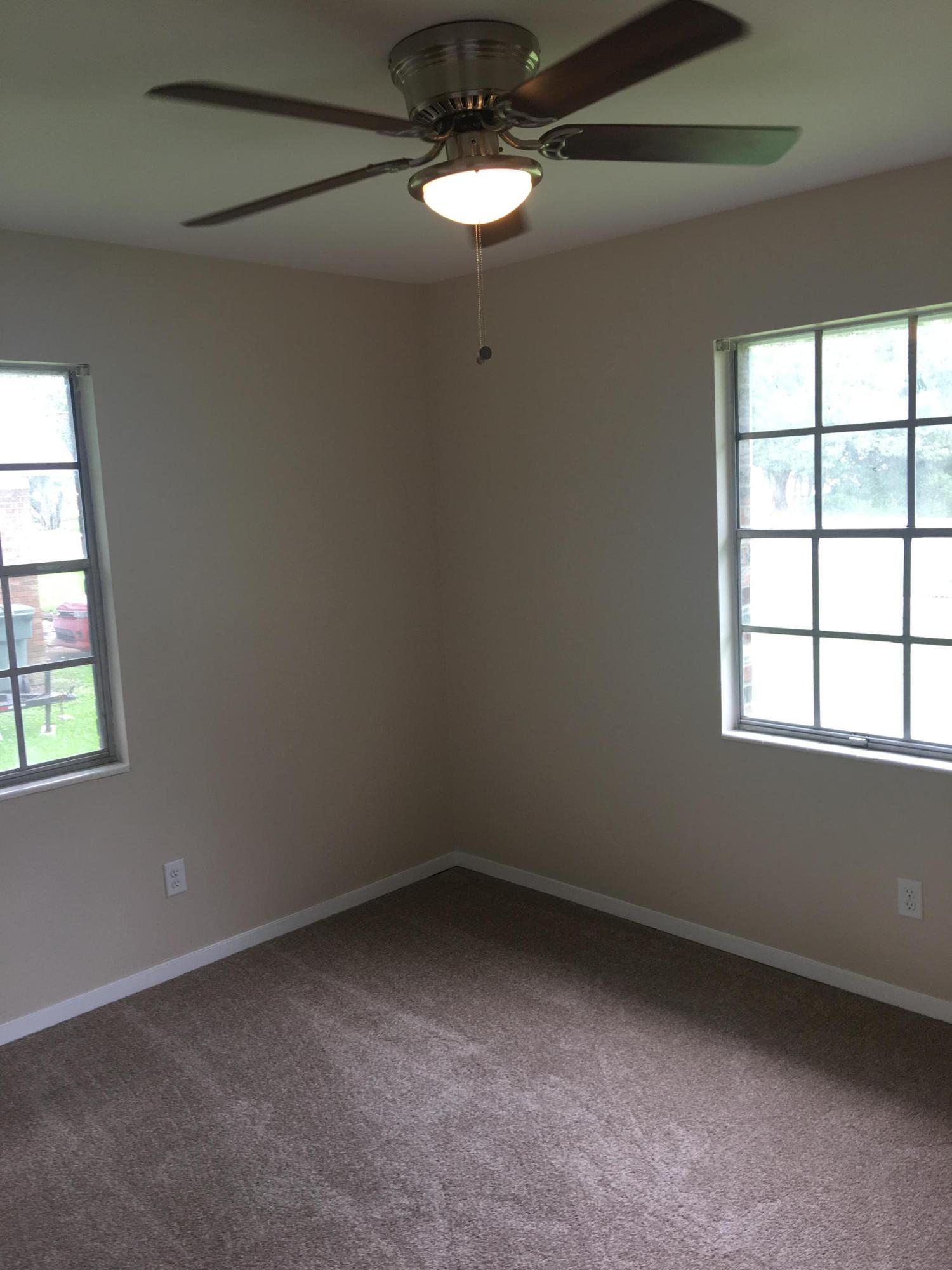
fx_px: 1063
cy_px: 635
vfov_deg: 61.7
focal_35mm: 29
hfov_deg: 48.2
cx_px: 476
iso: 32
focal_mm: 4.15
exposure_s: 1/60
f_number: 2.2
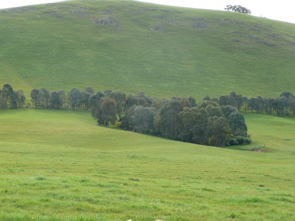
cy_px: 110
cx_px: 148
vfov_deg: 13.2
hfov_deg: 17.6
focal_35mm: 112
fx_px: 954
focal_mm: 18.4
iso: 100
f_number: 4.7
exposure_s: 1/160
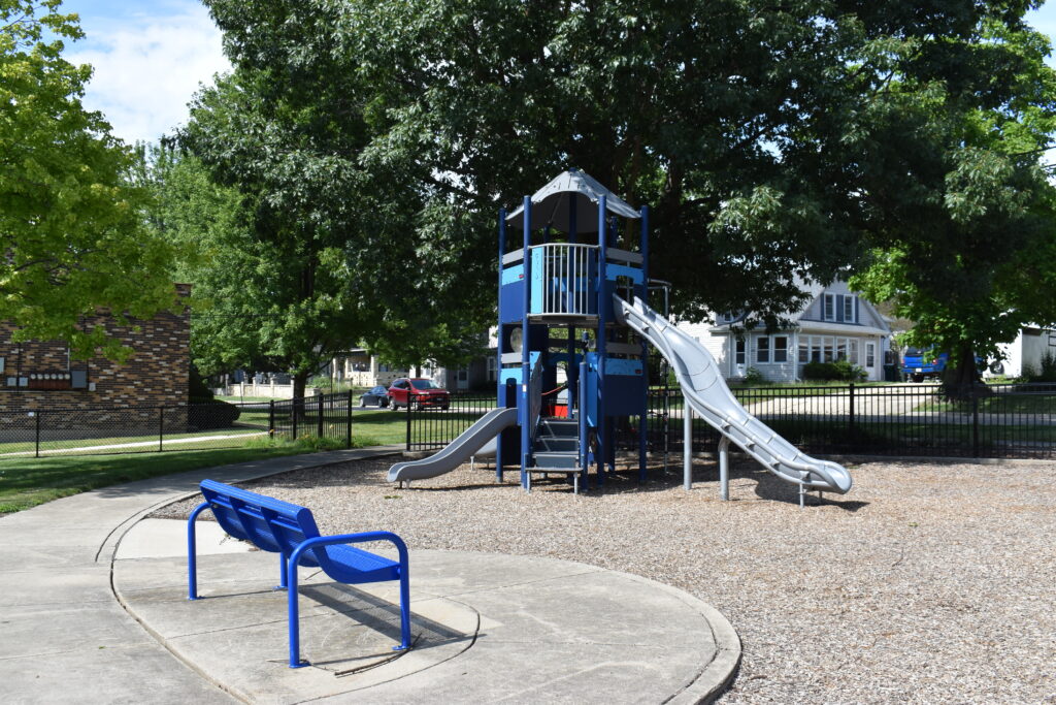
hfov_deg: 55.1
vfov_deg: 38.4
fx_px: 1012
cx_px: 528
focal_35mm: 34
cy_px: 352
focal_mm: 23
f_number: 9
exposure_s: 1/320
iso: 200
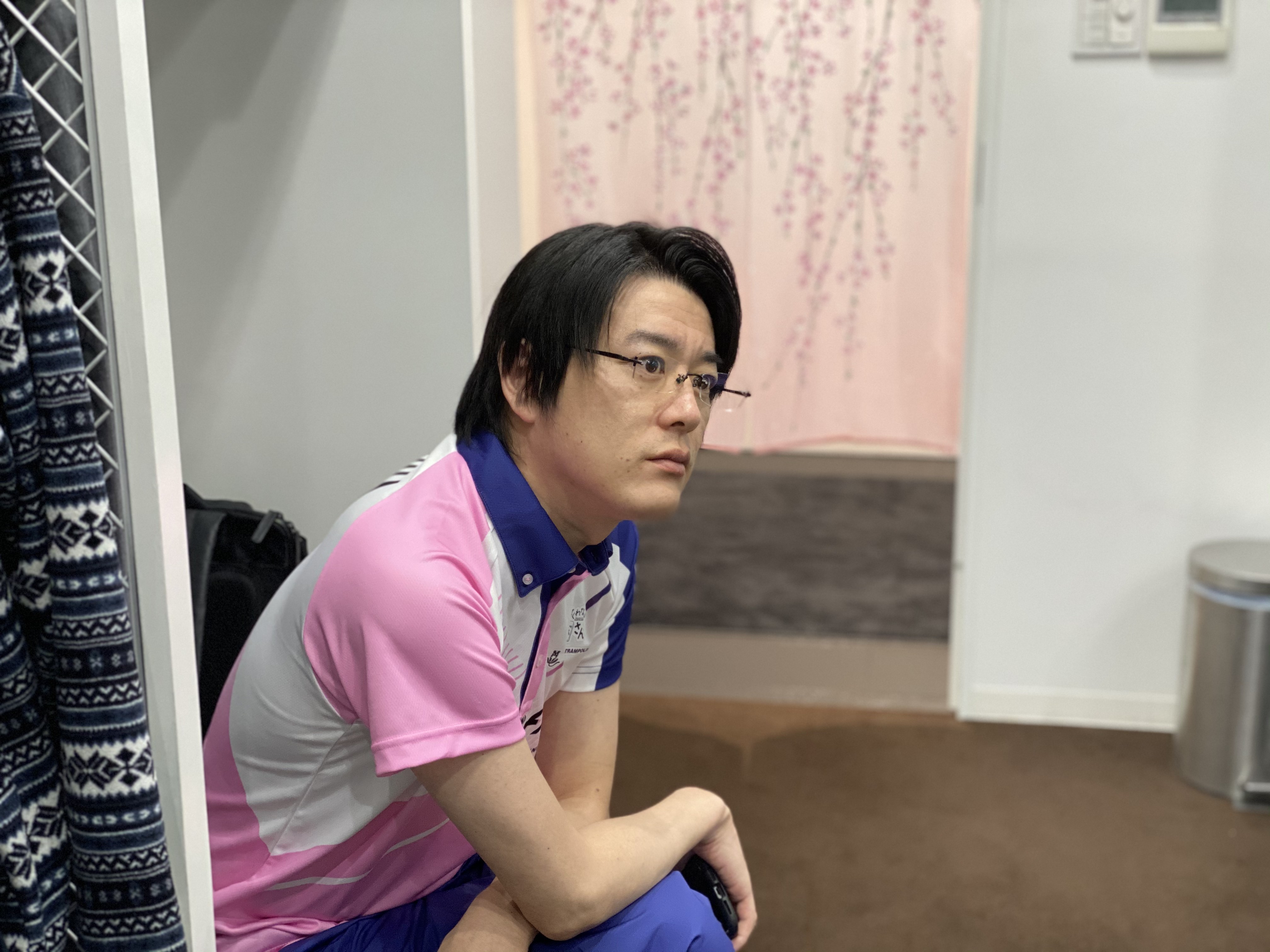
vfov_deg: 28.0
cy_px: 476
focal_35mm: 52
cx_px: 635
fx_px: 1908
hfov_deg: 36.8
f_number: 2
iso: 250
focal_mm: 6
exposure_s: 1/122
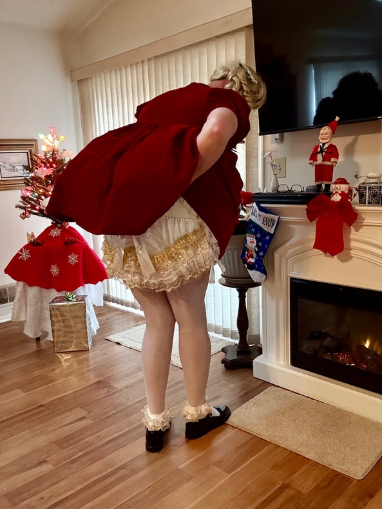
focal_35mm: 30
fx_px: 442
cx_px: 191
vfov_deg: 60.0
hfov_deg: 46.8
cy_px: 254
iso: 500
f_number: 1.9
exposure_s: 1/30
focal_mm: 2.69
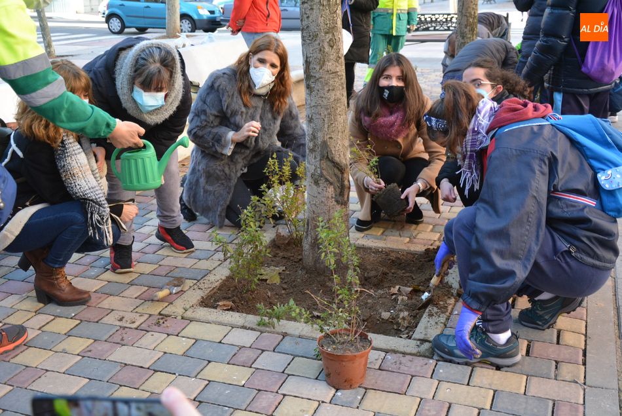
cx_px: 311
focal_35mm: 39
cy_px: 208
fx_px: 674
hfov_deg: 49.5
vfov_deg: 34.3
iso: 1400
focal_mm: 26
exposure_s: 1/250
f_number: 4
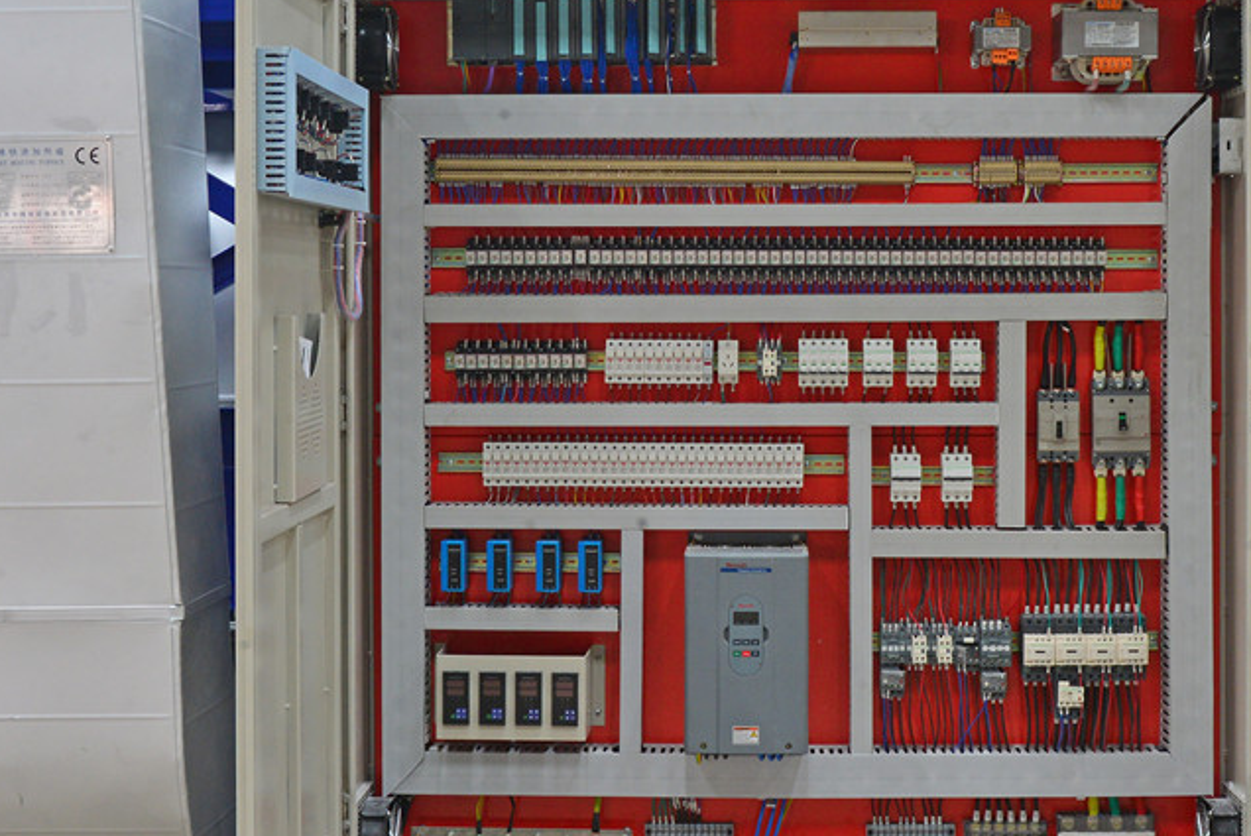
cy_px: 243
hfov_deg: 30.3
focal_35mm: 66
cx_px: 840
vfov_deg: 20.5
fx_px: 2295
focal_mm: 35
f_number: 16
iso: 800
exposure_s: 1/3
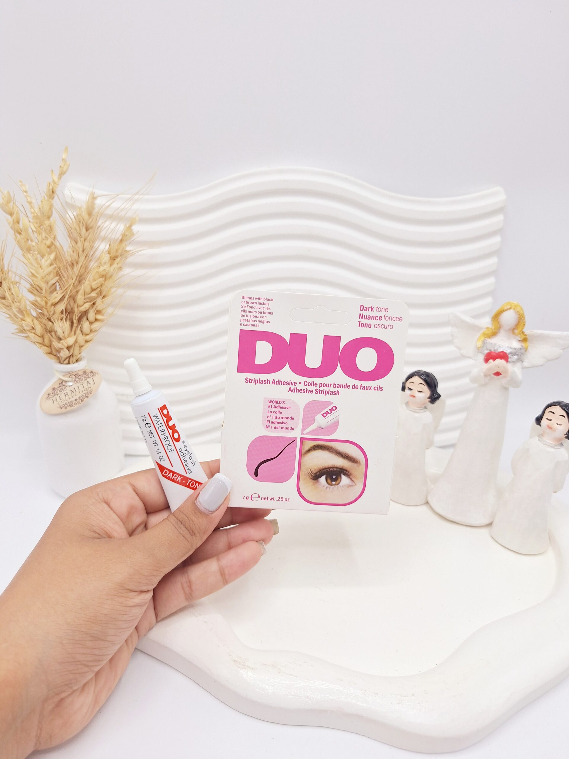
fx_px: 504
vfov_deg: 73.9
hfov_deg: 58.9
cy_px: 380
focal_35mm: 23
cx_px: 284
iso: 40
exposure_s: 1/455
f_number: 1.8
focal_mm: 5.54
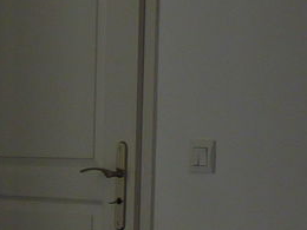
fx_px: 1472
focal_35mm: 166
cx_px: -347
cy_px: 262
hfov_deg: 10.7
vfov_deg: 8.9
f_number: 2.8
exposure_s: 1/40
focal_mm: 4.8
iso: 80
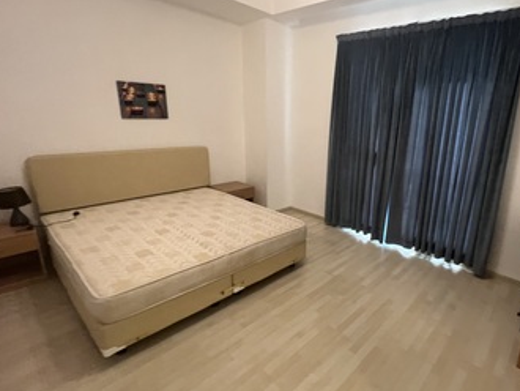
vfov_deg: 71.7
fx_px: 271
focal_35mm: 18
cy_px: 190
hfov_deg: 86.1
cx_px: 324
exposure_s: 1/50
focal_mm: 1.57
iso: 640
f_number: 1.8
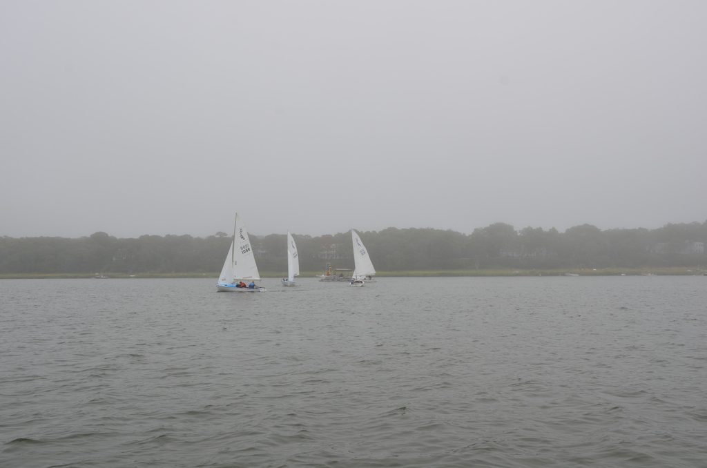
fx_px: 764
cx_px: 354
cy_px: 234
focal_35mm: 39
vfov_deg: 34.1
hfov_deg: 49.6
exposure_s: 1/320
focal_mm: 26
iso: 100
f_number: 9
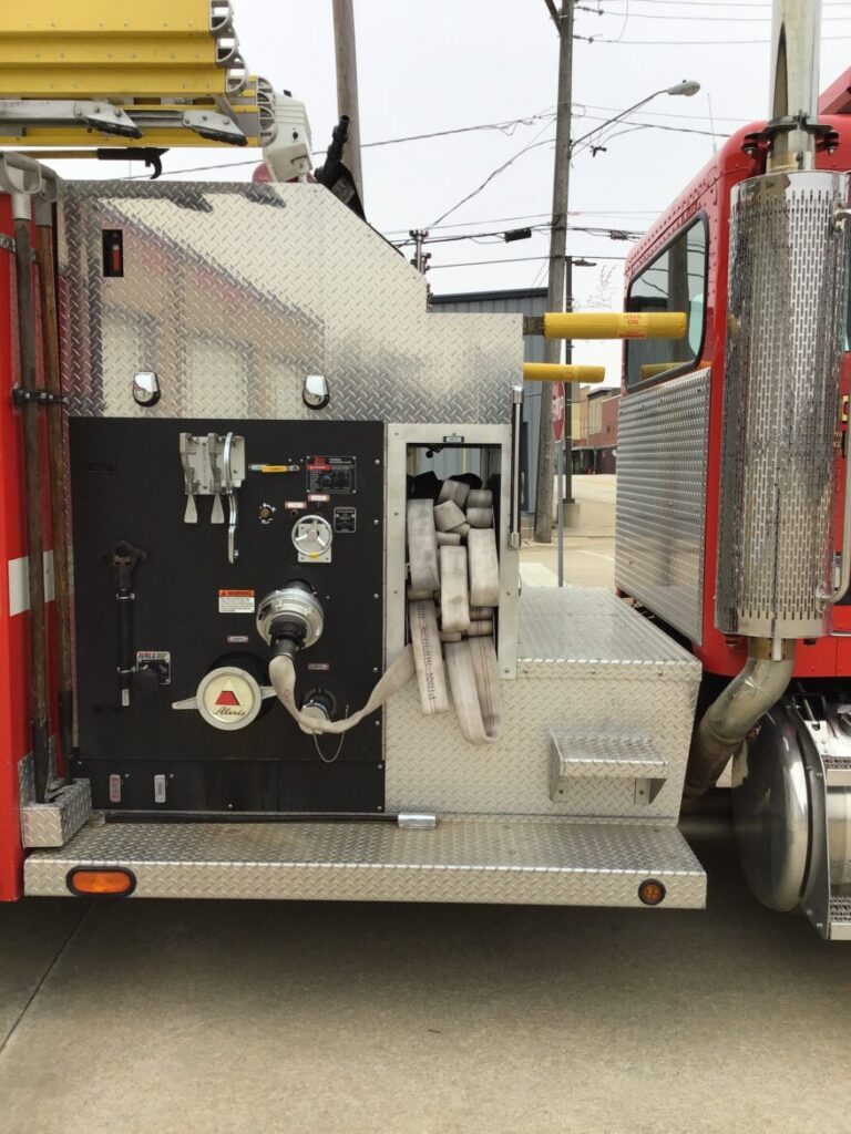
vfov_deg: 58.4
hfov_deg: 45.4
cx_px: 426
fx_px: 1016
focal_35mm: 31
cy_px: 567
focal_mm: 3.3
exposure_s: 1/199
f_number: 2.4
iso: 25
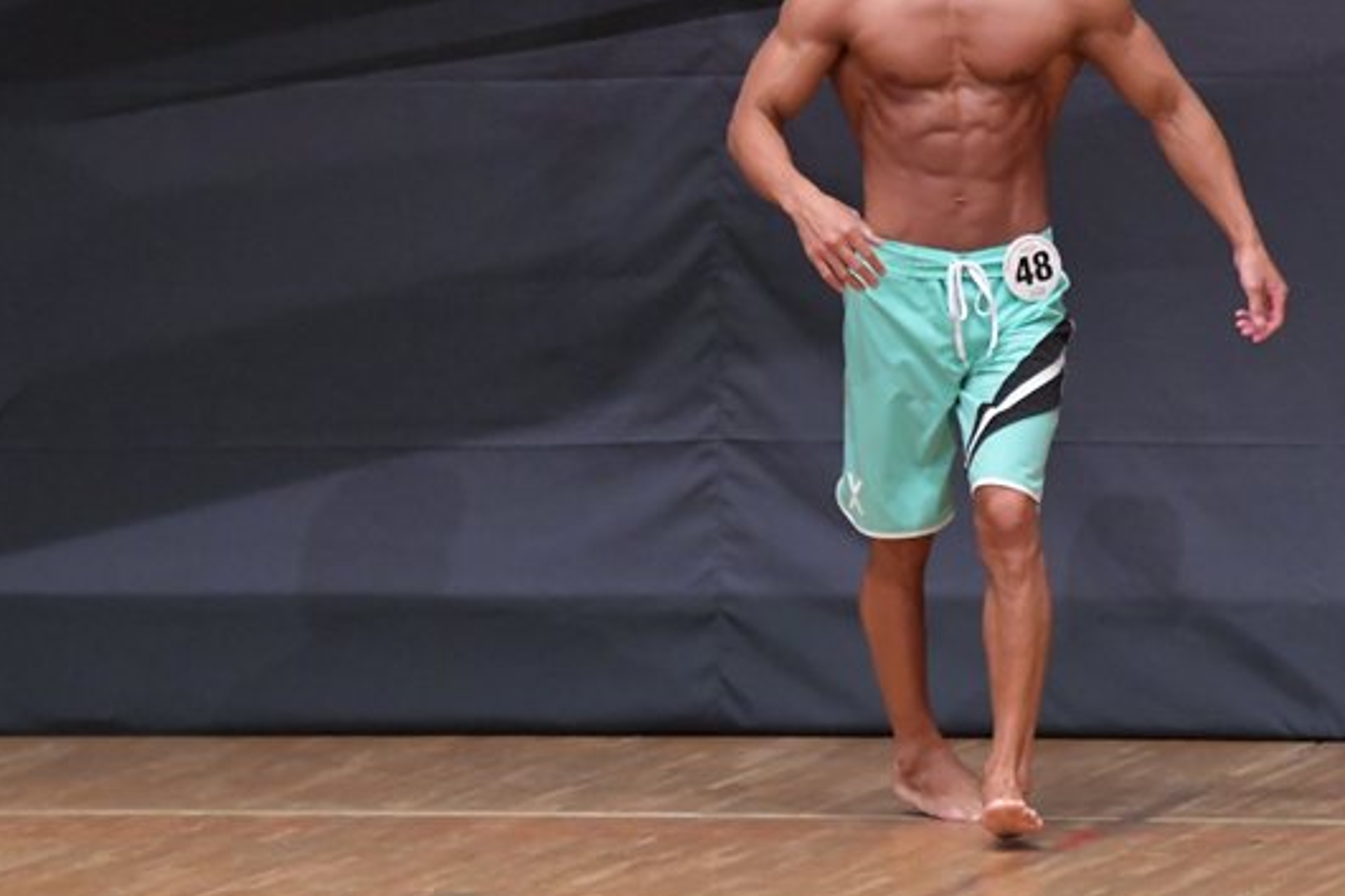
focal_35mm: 461
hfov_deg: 4.5
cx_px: 808
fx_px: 17217
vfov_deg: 3.0
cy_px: 327
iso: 6400
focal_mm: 210
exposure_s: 1/400
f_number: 5.6
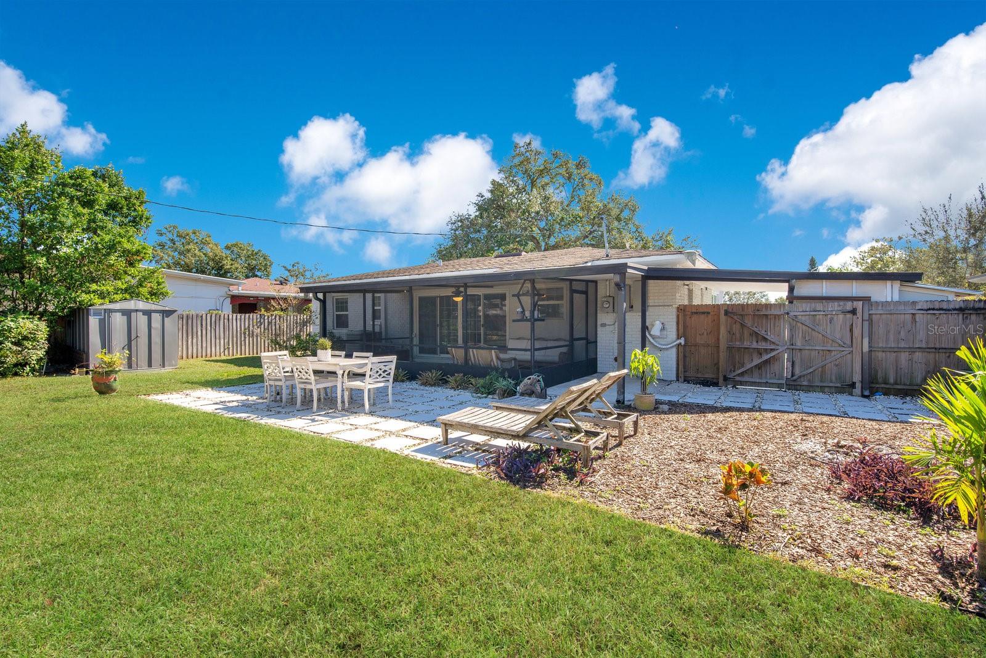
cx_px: 493
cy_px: 329
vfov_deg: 73.8
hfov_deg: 96.7
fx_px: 438
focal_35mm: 16
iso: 100
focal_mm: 16
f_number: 9
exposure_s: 1/125
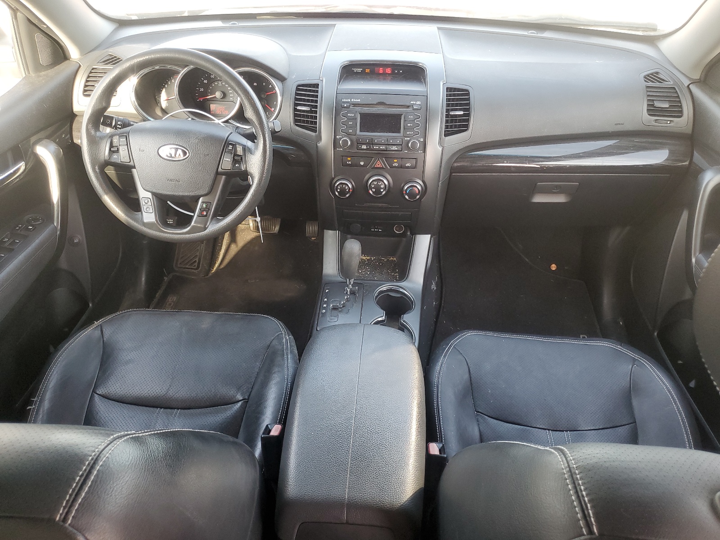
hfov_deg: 67.3
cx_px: 360
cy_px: 270
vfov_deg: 53.1
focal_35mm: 26
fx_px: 541
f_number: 1.5
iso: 84
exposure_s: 1/120
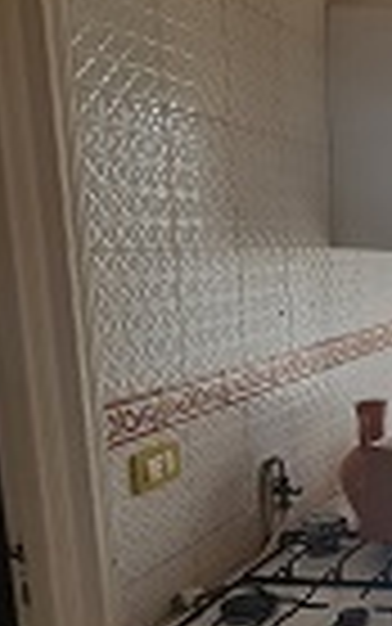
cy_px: 369
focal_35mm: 40
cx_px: 644
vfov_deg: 49.0
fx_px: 683
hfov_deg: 23.1
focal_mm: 2.2
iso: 80
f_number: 2.2
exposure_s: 1/100
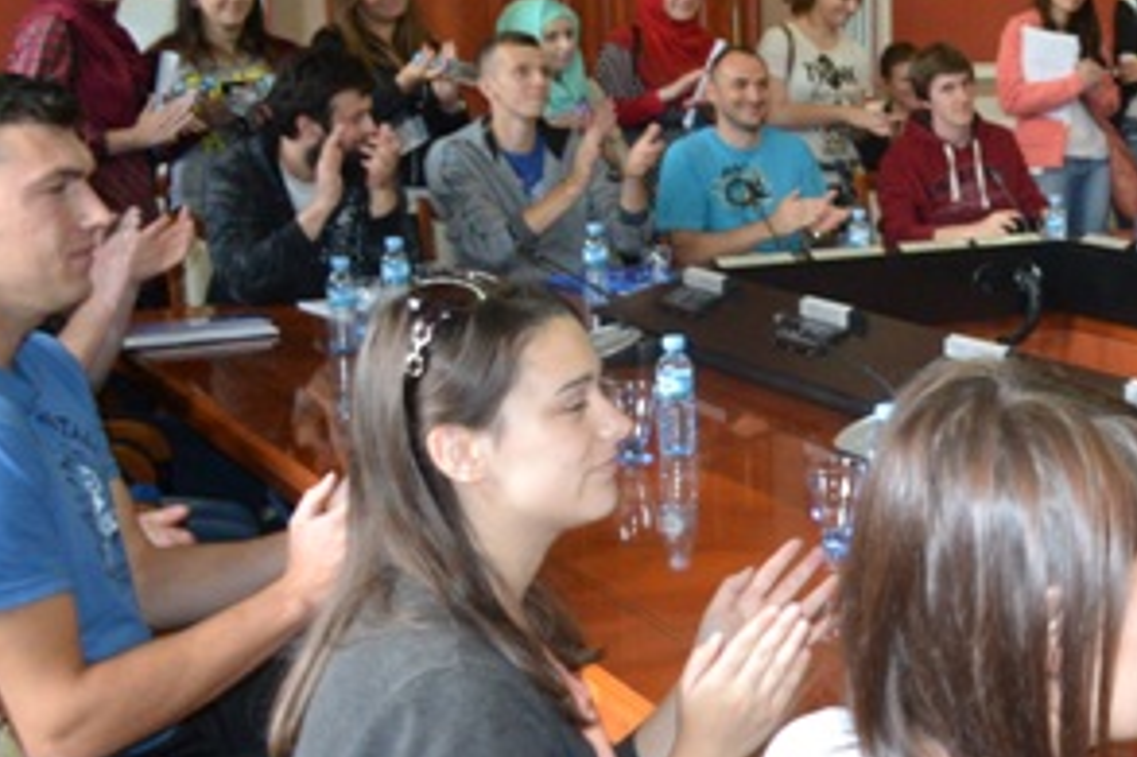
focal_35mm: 59
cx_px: 1234
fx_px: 1862
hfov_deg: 30.5
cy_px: 258
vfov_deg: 22.9
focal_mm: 18
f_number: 3.5
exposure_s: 1/60
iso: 2200
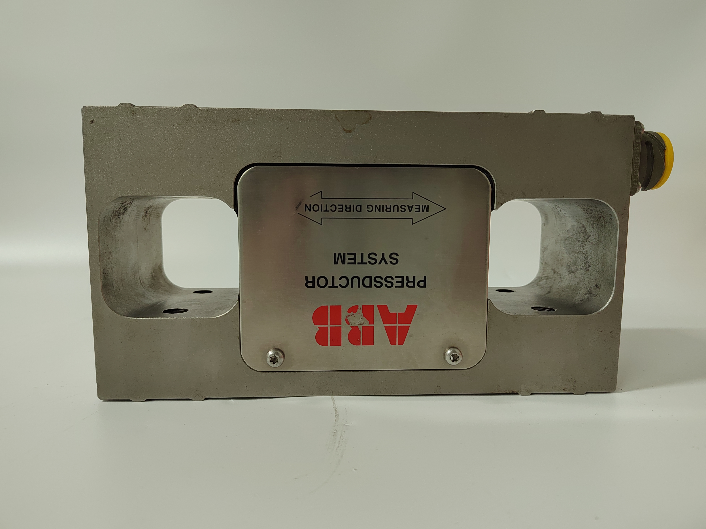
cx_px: 353
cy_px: 264
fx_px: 469
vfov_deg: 58.9
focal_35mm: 23
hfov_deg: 73.9
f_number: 1.9
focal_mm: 5.52
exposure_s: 1/100
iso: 1991
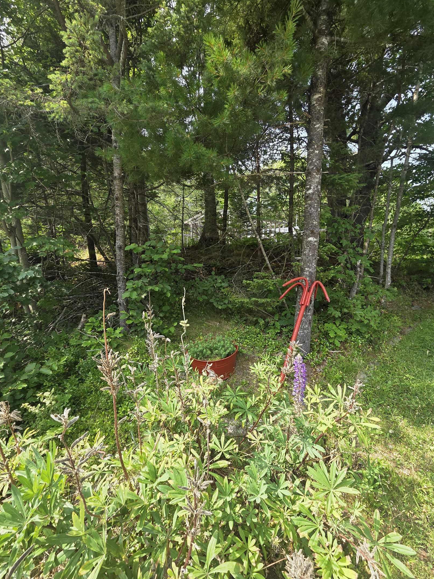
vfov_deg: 102.1
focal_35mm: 14
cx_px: 211
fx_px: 234
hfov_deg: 85.7
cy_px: 288
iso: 50
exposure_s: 1/260
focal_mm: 2.2
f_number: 2.2
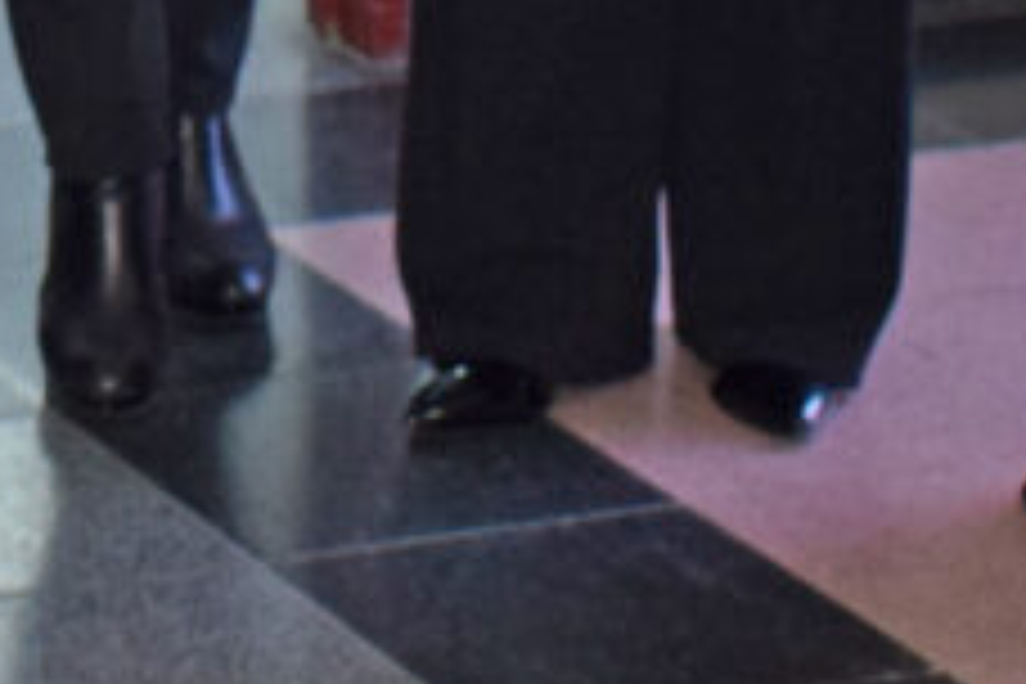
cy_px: -1382
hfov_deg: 7.4
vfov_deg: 4.8
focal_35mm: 272
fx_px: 7762
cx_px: -670
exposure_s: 1/125
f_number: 5.6
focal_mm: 27
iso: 800
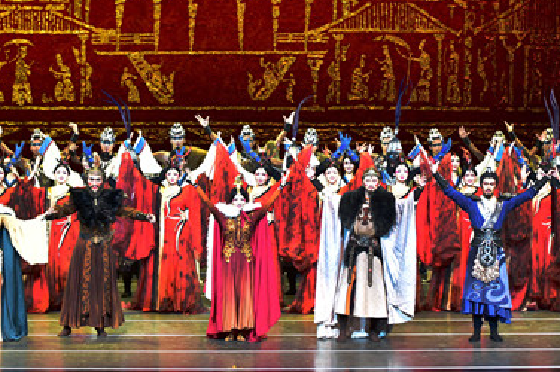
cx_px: 232
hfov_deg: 13.8
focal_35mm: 149
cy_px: 7
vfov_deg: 9.1
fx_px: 2316
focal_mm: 70
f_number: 2.8
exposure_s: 1/250
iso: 1000
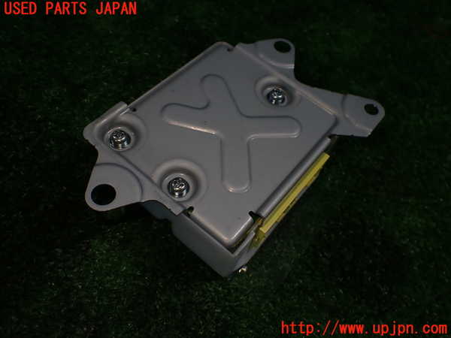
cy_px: 169
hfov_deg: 60.0
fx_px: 391
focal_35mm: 30
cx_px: 226
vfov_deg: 46.8
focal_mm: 5.4
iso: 100
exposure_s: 1/125
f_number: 2.3
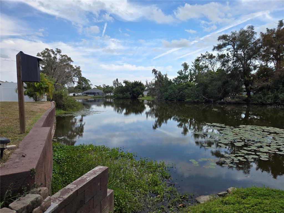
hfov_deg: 73.9
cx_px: 142
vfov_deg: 58.9
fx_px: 189
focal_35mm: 23
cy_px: 106
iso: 25
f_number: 1.8
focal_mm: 5.4
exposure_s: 1/1283
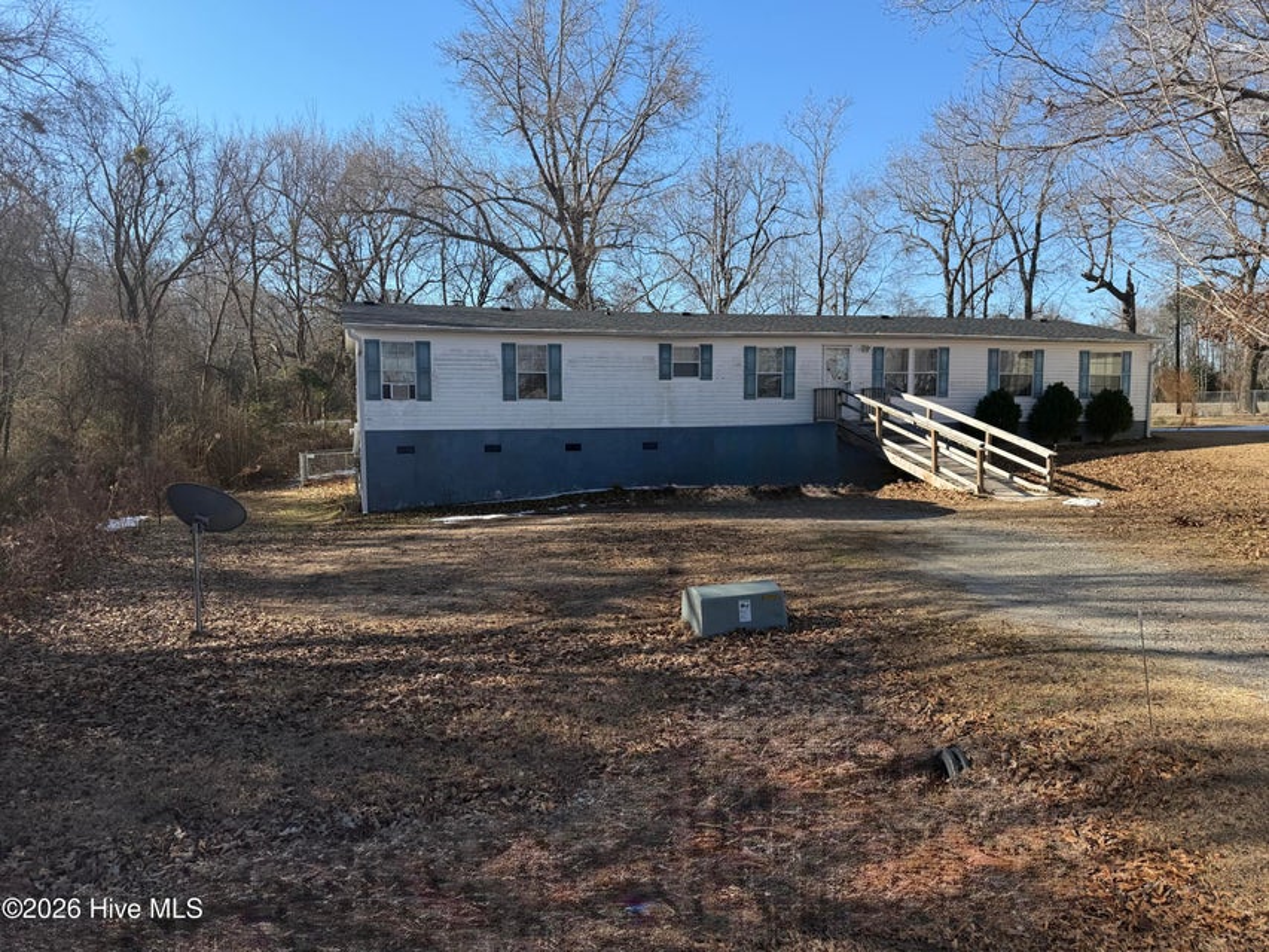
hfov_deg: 71.6
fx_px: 880
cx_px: 634
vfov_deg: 56.8
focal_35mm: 24
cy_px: 476
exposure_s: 1/2370
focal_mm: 6.76
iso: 80
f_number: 1.78
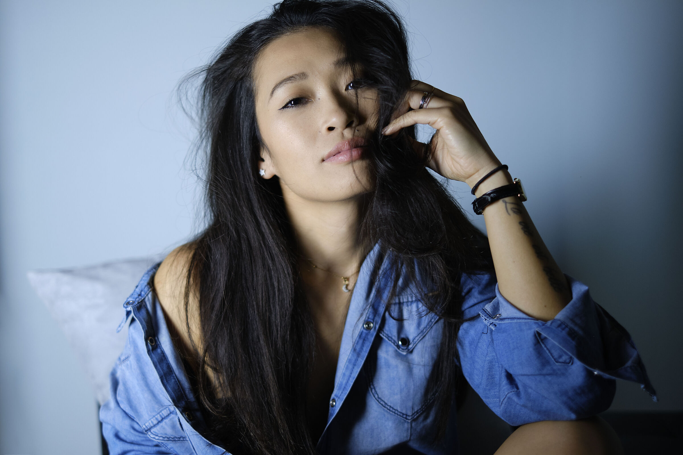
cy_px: 228
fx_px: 1005
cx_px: 342
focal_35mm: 53
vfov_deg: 25.5
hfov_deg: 37.5
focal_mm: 35
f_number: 1.4
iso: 400
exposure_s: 1/60
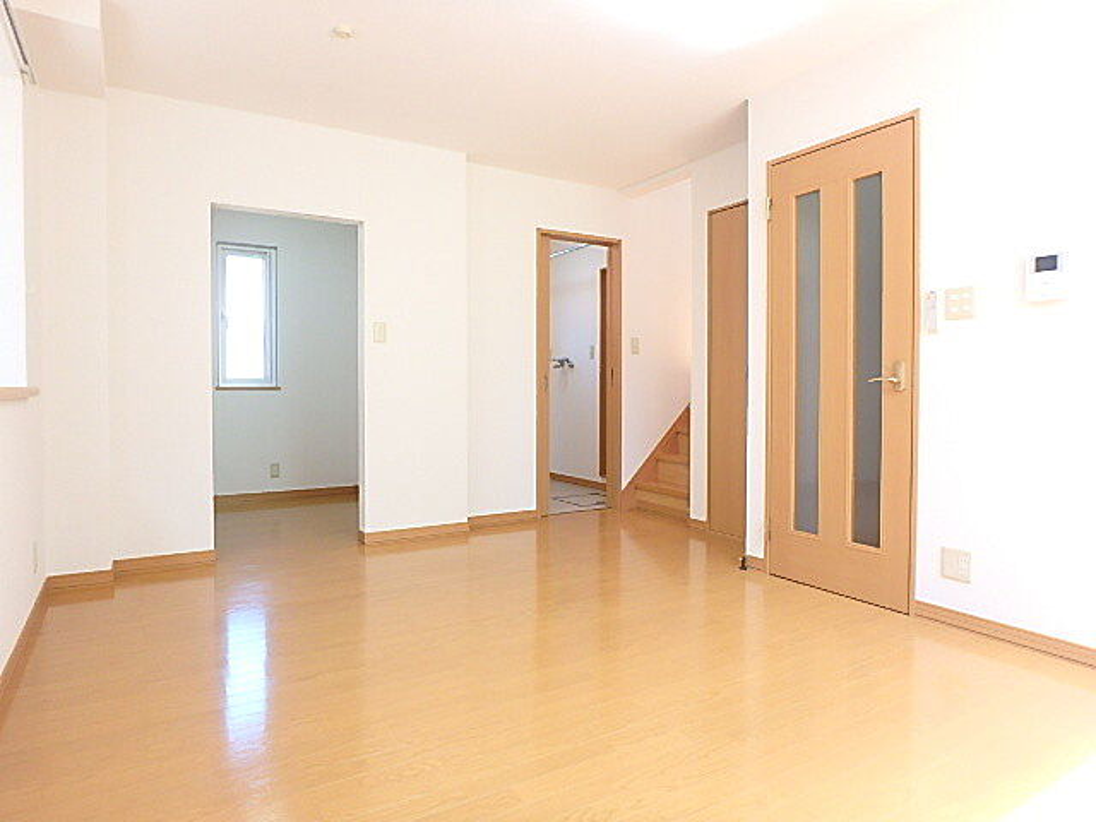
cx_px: 548
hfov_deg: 79.0
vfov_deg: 63.4
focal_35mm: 21
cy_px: 411
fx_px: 665
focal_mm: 3.7
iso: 200
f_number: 3.5
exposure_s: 1/40
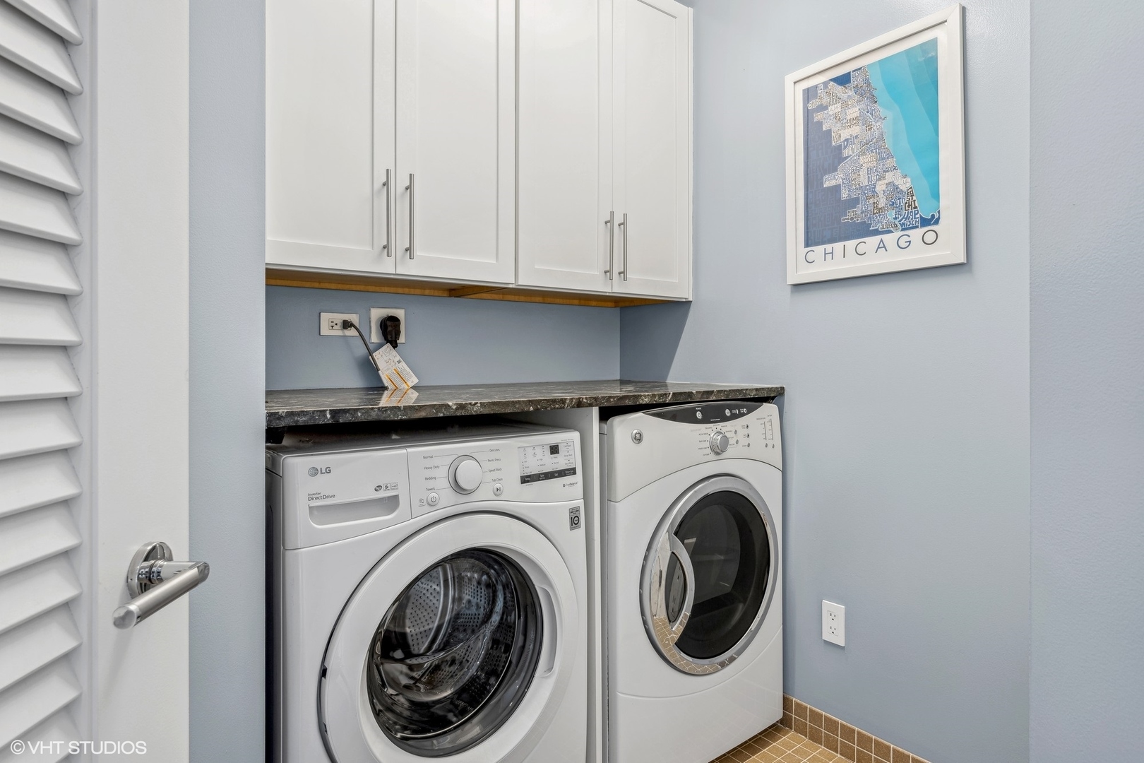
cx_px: 572
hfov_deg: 85.4
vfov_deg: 63.2
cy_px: 382
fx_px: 620
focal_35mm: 20
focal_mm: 19.5
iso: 200
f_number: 9.5
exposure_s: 1/3.33
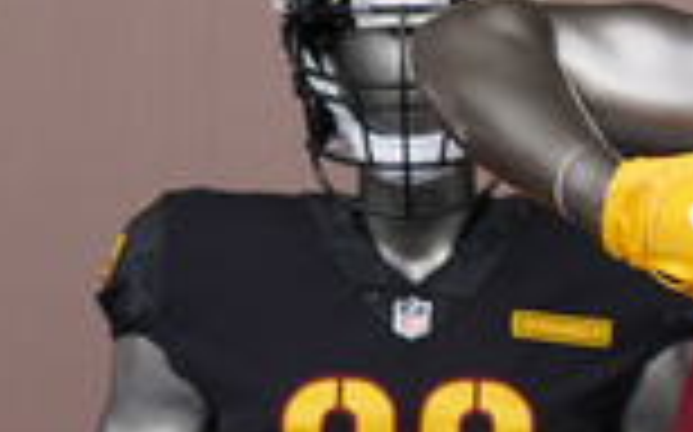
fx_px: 6266
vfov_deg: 3.9
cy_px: 317
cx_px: 1125
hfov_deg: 6.2
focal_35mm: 332
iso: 640
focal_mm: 98
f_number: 6.3
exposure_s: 1/500
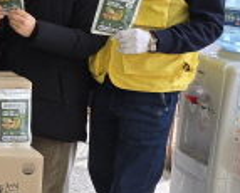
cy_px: 54
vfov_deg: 16.4
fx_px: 669
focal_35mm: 94
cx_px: -180
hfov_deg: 17.1
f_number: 1.7
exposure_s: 1/120
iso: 32
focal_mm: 6.3
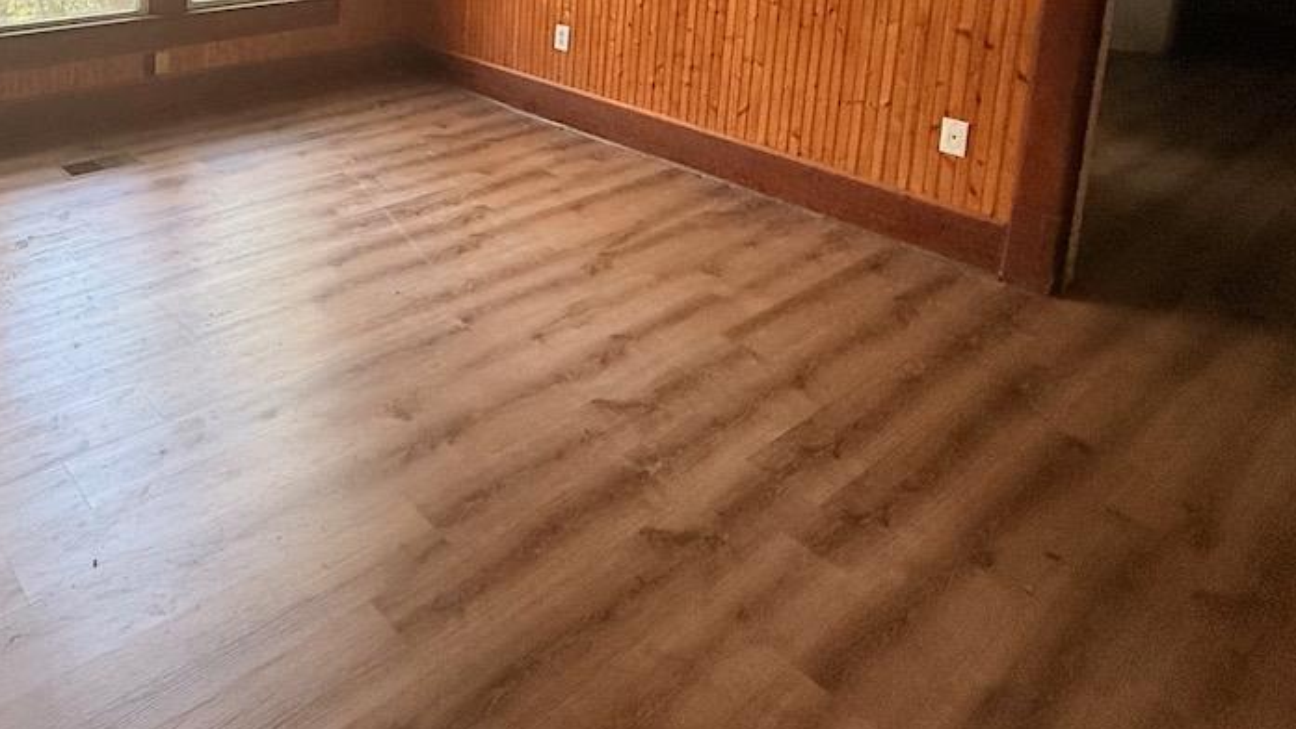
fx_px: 962
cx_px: 327
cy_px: -33
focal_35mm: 28
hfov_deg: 64.0
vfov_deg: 36.4
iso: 400
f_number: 2.2
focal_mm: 2.22
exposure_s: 1/80
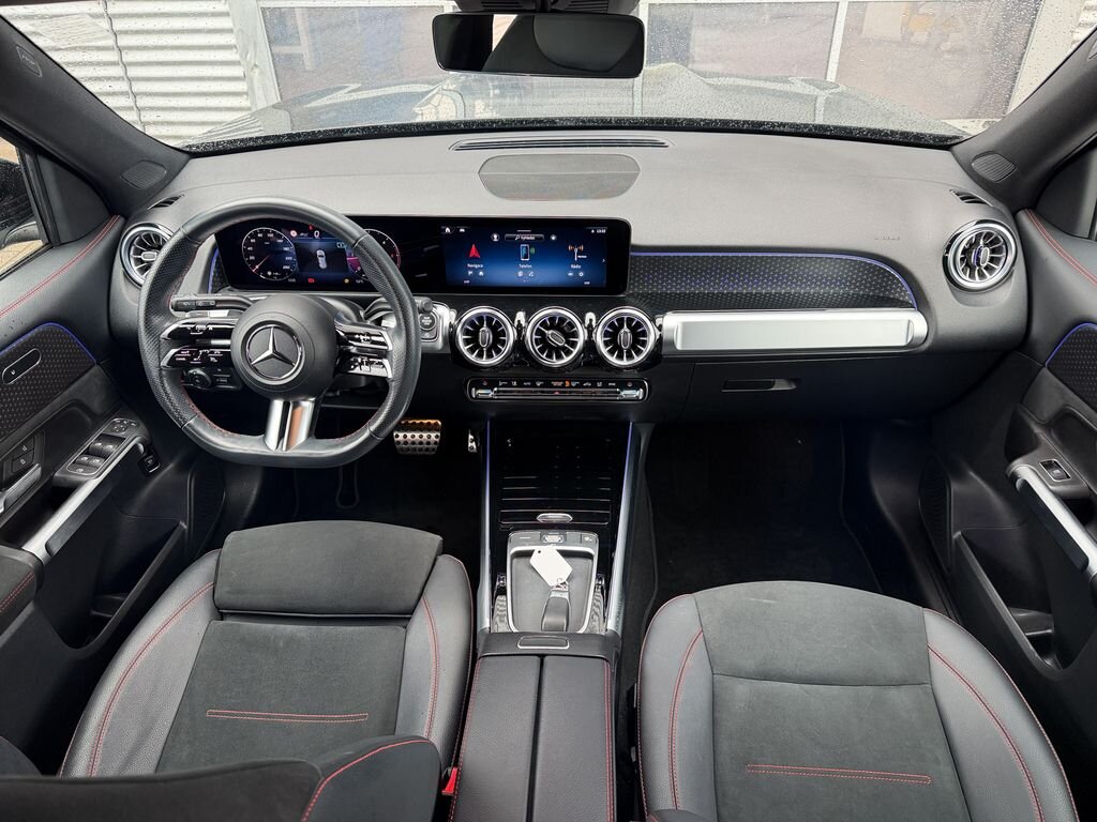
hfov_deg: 71.6
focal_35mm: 24
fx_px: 761
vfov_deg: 56.8
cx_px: 548
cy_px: 411
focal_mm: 6.76
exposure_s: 1/89
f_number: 1.78
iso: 200
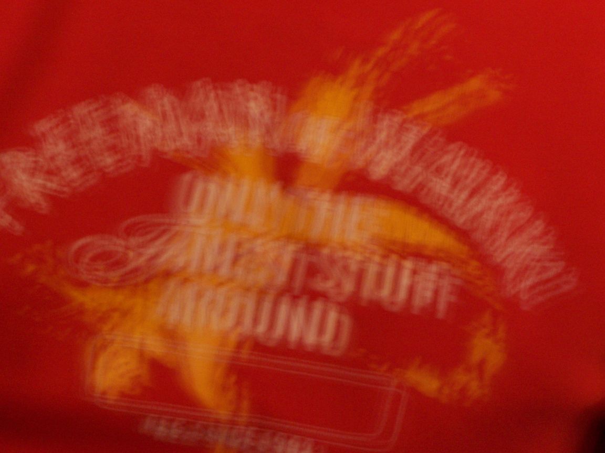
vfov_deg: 8.8
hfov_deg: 11.7
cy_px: 226
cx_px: 302
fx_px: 2954
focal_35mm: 169
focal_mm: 28
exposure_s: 5
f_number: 6.3
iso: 200
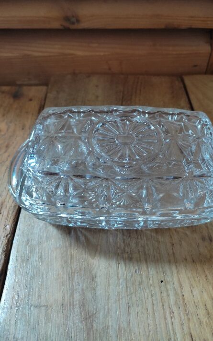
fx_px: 288
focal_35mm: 31
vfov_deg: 61.1
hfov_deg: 40.6
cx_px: 121
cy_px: 153
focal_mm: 4.74
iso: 1554
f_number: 1.79
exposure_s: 1/17
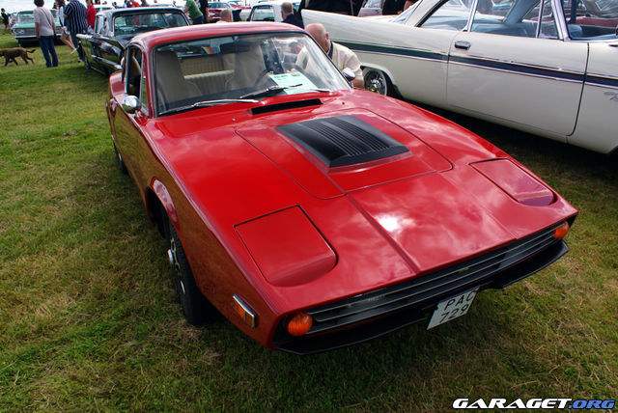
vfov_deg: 48.0
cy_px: 206
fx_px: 464
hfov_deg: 67.3
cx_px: 309
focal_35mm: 27
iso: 100
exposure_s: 1/60
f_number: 8
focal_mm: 18
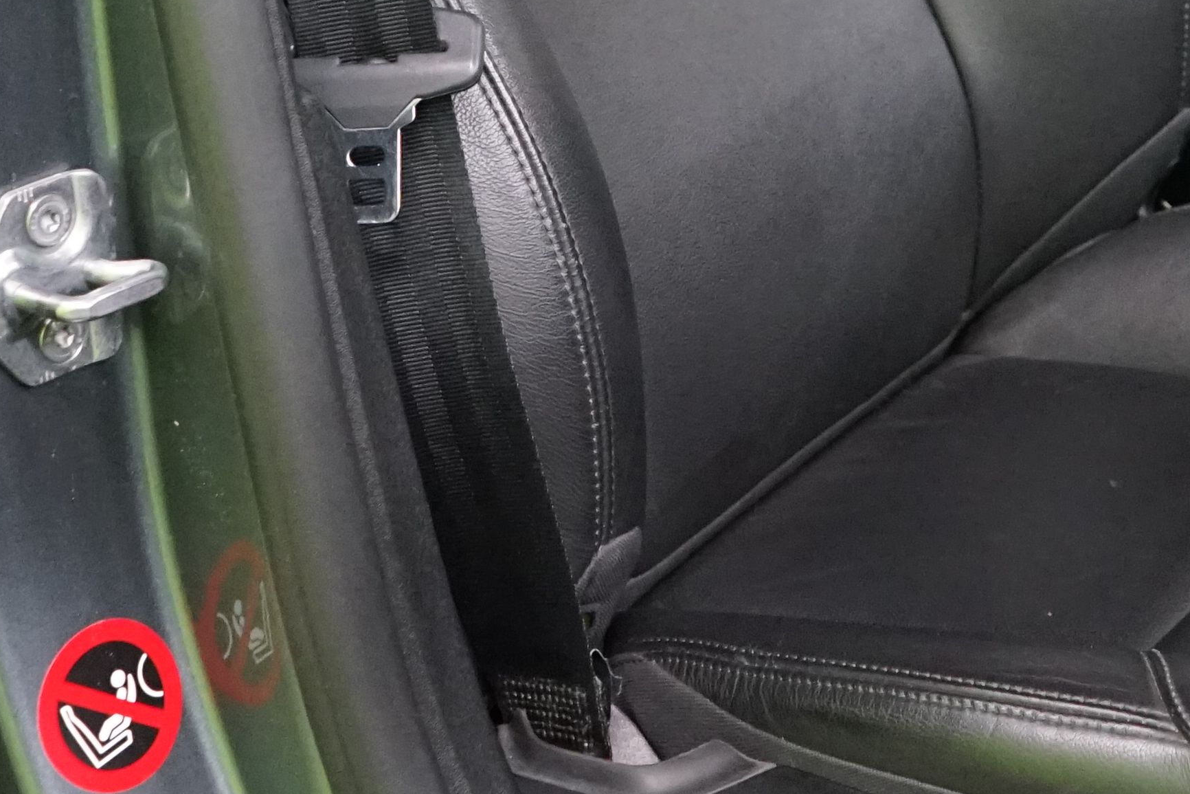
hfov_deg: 20.6
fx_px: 3206
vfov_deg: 13.7
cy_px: -173
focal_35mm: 97
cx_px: 1086
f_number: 5
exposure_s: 1/60
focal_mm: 28
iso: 5000
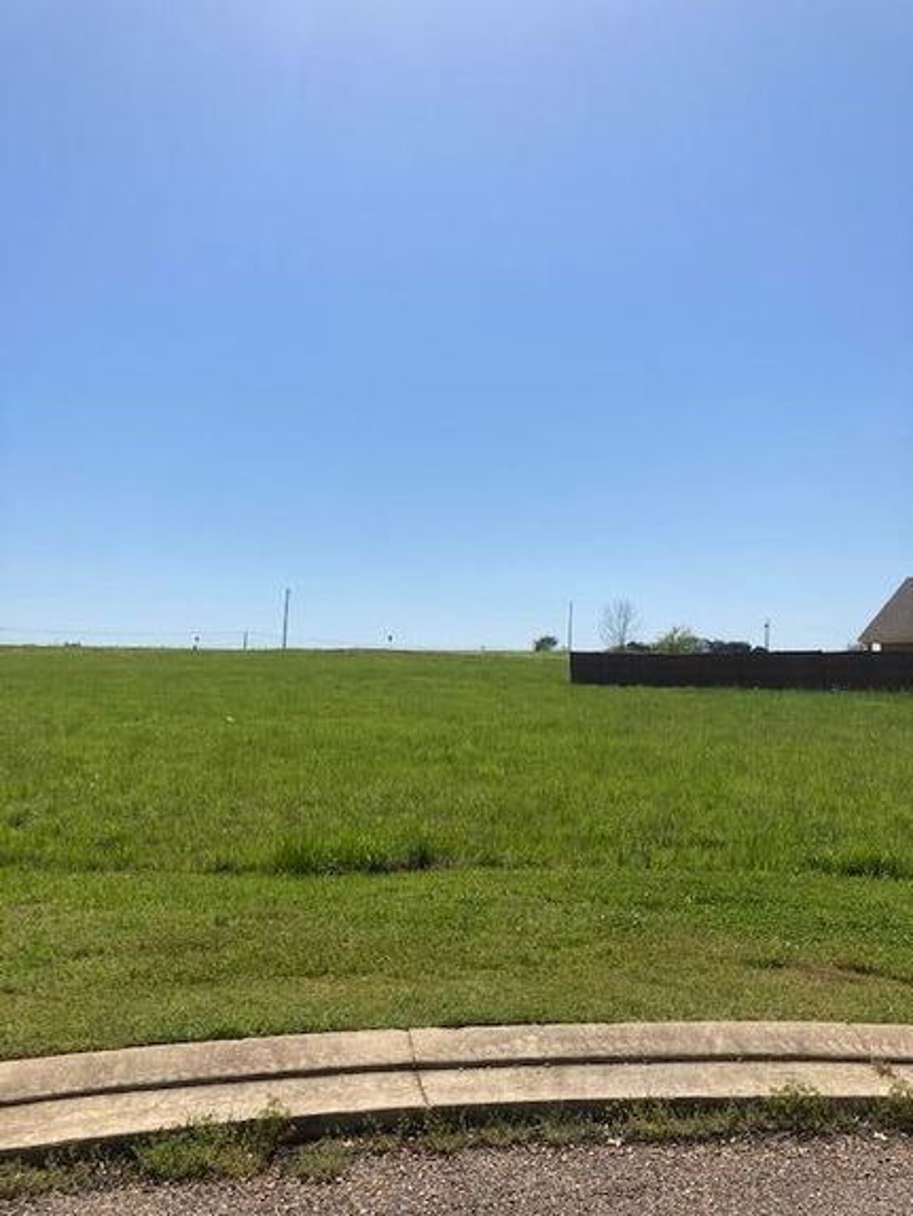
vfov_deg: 63.4
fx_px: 984
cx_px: 456
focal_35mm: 28
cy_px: 608
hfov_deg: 49.8
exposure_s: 1/3745
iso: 25
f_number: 1.8
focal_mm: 3.99
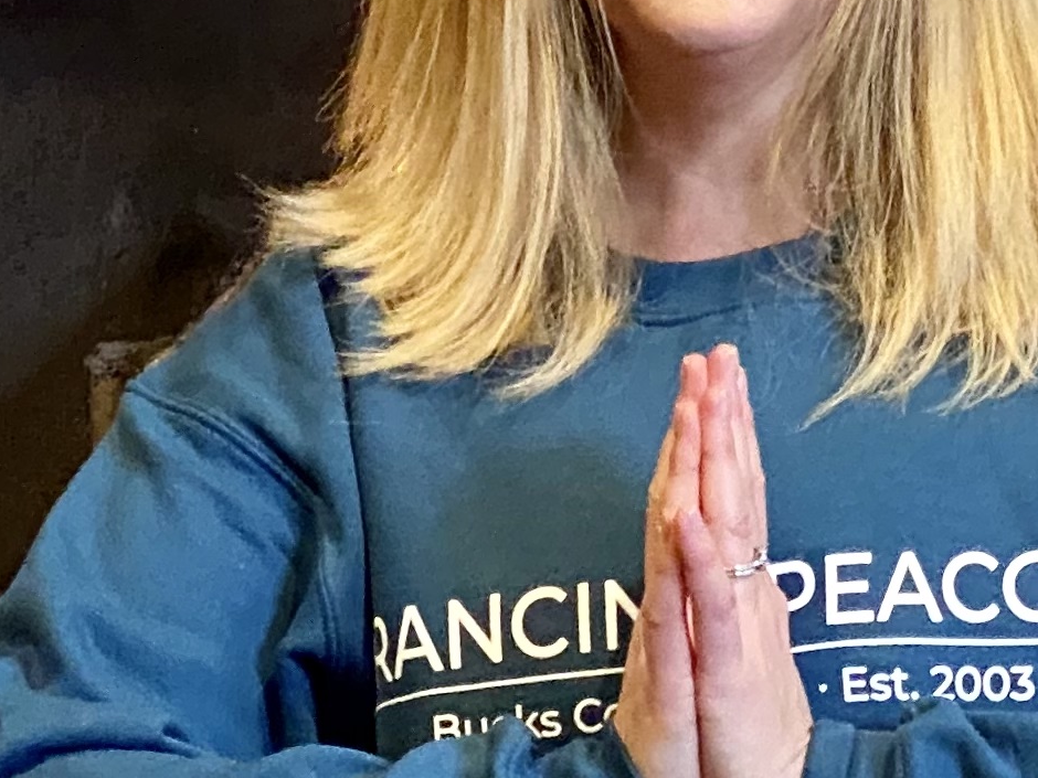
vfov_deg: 6.6
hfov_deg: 8.9
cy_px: 716
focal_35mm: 223
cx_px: 632
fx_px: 6687
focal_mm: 6
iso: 500
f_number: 2
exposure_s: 1/40
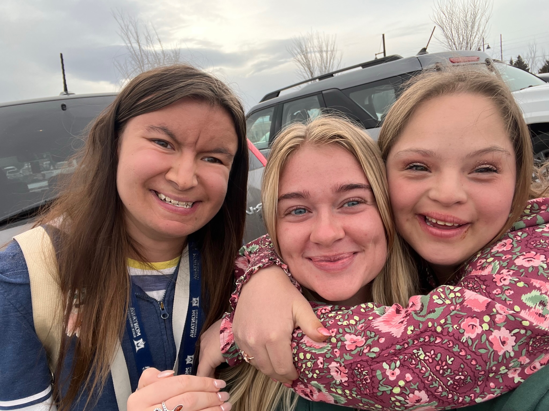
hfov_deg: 73.9
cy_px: 206
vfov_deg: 58.9
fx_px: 365
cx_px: 274
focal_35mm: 23
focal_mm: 2.71
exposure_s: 1/156
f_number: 2.2
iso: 40
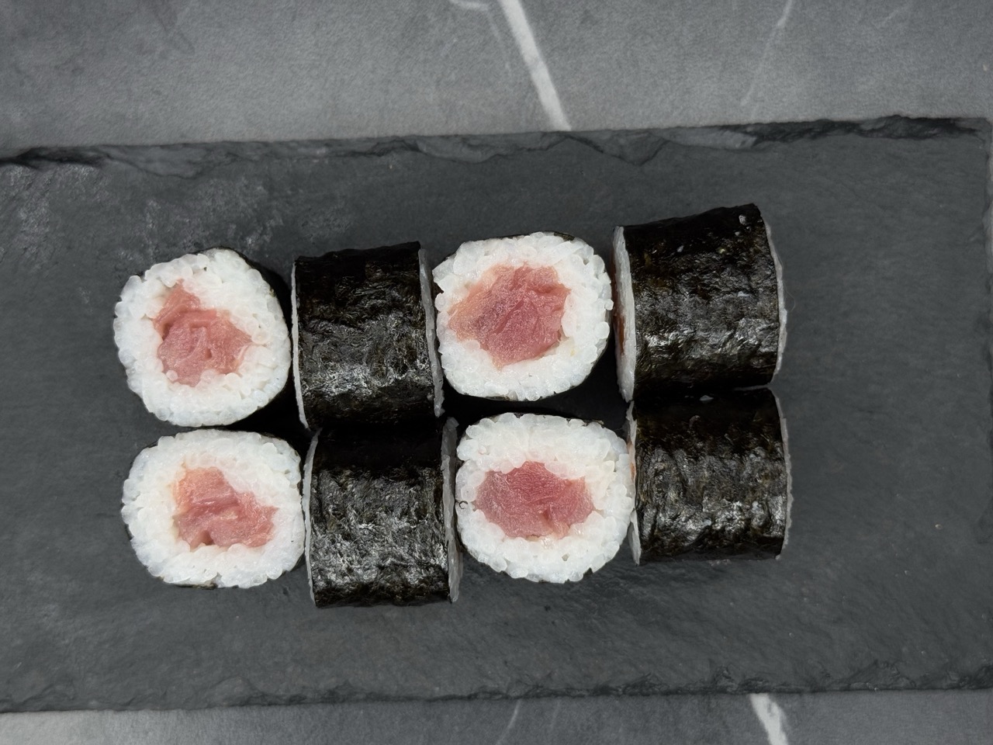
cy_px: 372
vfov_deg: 30.3
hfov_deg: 39.7
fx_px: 1377
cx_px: 496
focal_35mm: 48
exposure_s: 1/272
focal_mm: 6.76
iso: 64
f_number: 1.78
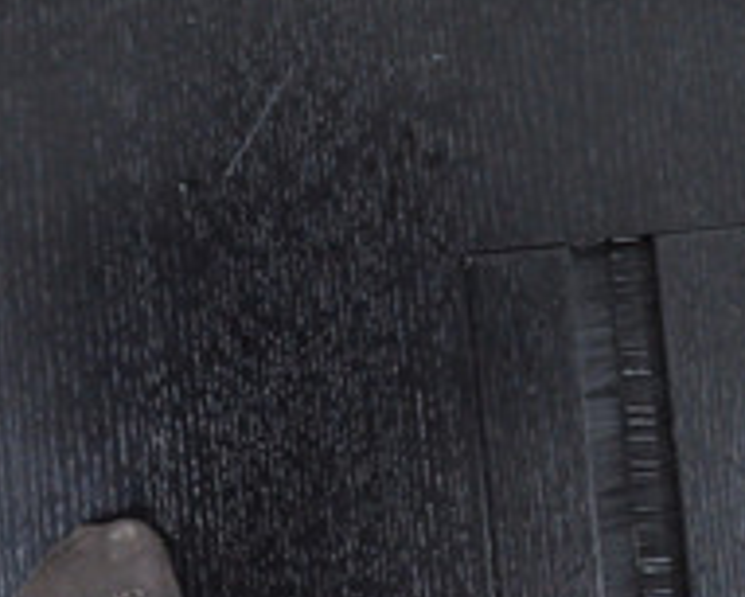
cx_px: 437
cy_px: -16
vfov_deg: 18.4
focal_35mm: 81
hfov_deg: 23.5
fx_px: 1787
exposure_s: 1/30
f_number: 3.8
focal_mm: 22
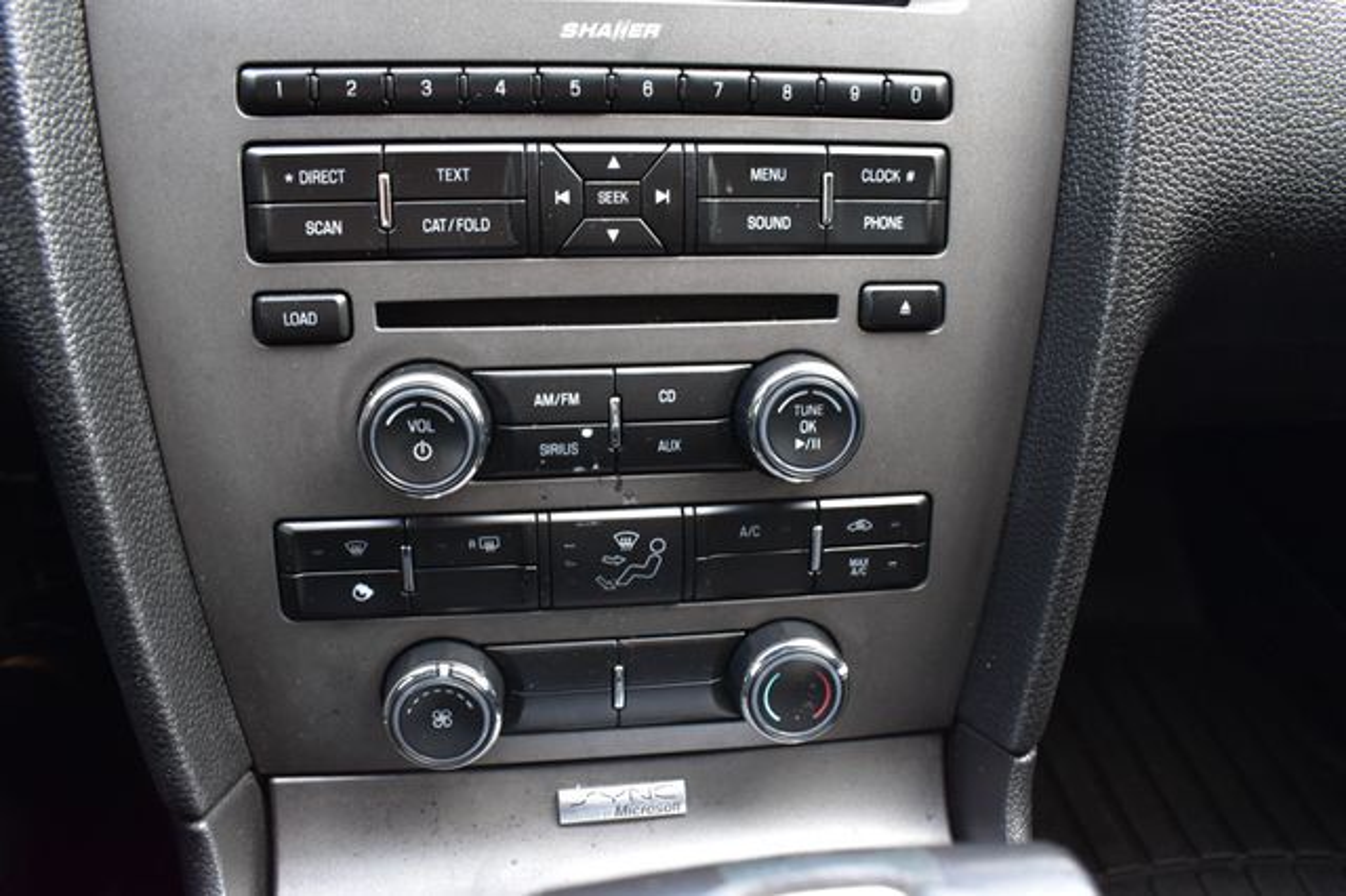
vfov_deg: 47.9
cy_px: 448
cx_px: 673
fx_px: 1009
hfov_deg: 67.4
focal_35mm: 27
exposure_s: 1/15
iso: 900
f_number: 6.3
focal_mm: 18
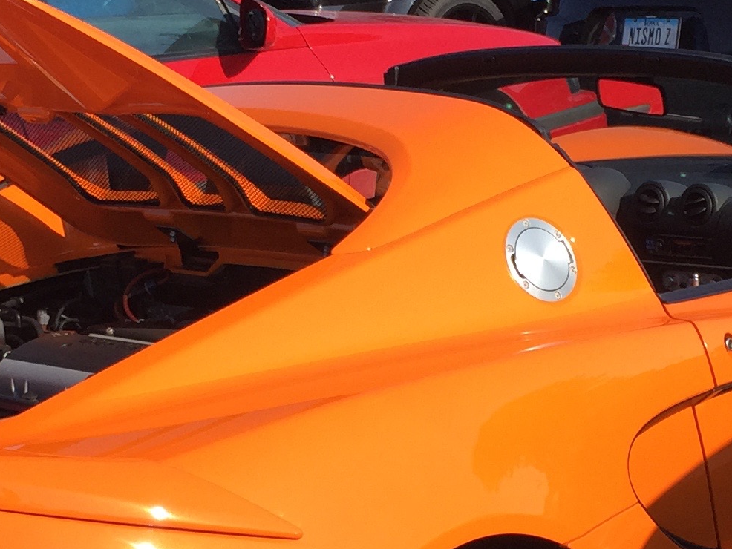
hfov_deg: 20.4
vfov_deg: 15.3
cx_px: 424
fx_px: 2031
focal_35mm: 96
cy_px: 408
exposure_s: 1/1582
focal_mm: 4.15
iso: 32
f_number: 2.2
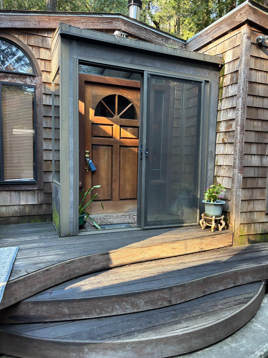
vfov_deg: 67.3
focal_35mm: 26
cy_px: 179
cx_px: 134
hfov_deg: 53.1
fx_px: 268
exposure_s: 1/70
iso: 125
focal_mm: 5.96
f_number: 1.6
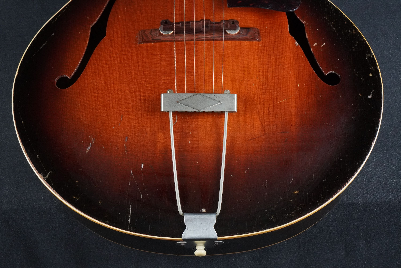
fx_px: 585
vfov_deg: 25.8
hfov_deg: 37.9
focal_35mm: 52
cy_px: 134
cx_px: 200
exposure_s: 1/60
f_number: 11
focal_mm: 35
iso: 2500
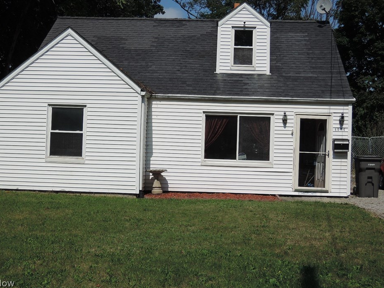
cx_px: 185
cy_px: 130
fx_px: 555
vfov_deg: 29.1
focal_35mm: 50
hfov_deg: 38.2
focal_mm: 9.6
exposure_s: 1/250
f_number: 3.7
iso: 80
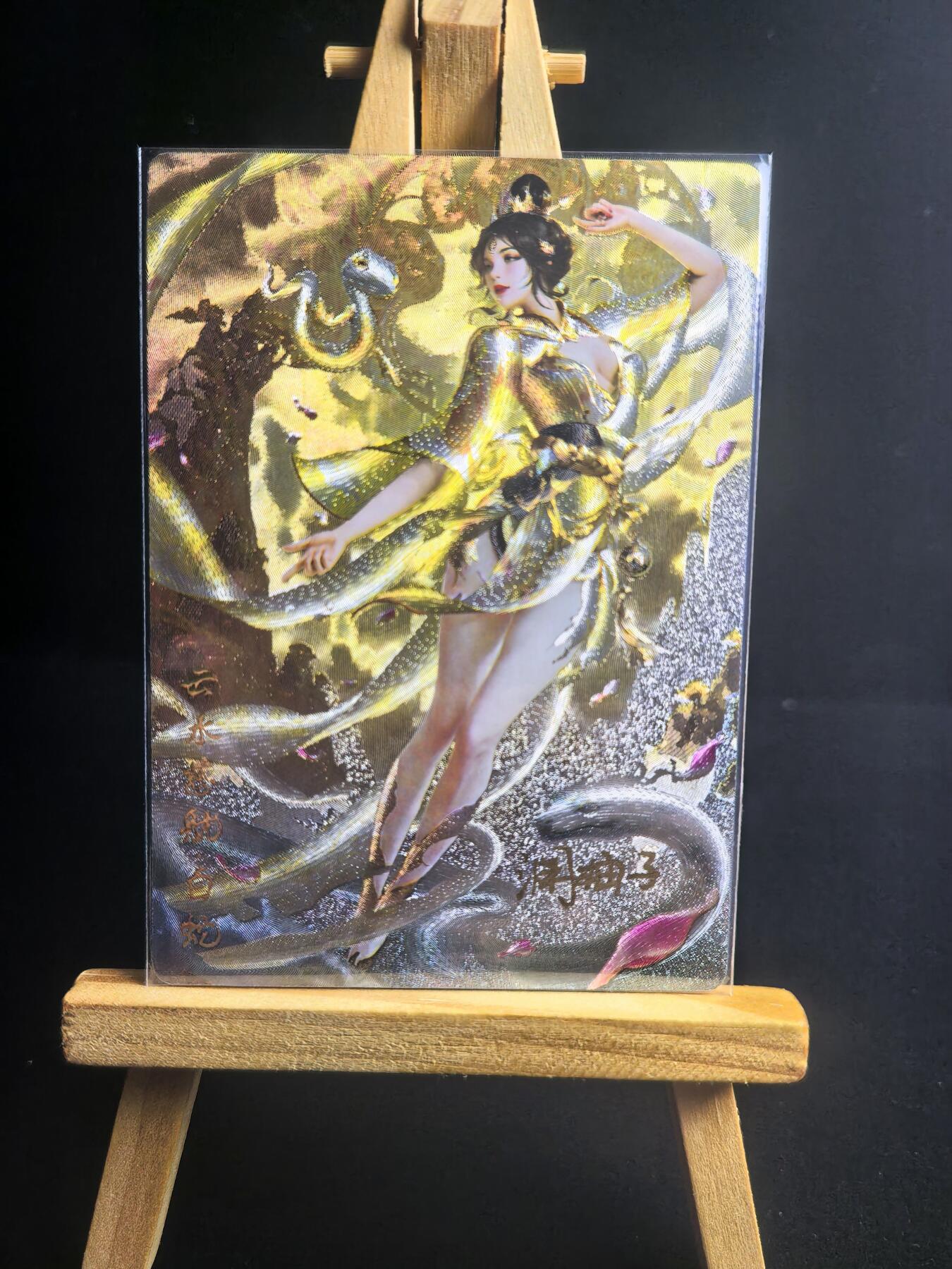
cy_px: 634
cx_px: 476
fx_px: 990
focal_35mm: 27
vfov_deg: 65.3
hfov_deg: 51.4
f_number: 1.8
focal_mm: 5.35
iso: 125
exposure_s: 1/100
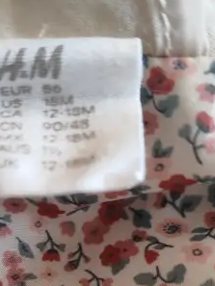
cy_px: 281
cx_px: 73
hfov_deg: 25.1
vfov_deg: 31.0
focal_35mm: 58
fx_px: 480
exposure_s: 1/50
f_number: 1.88
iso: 1090
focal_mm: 5.59
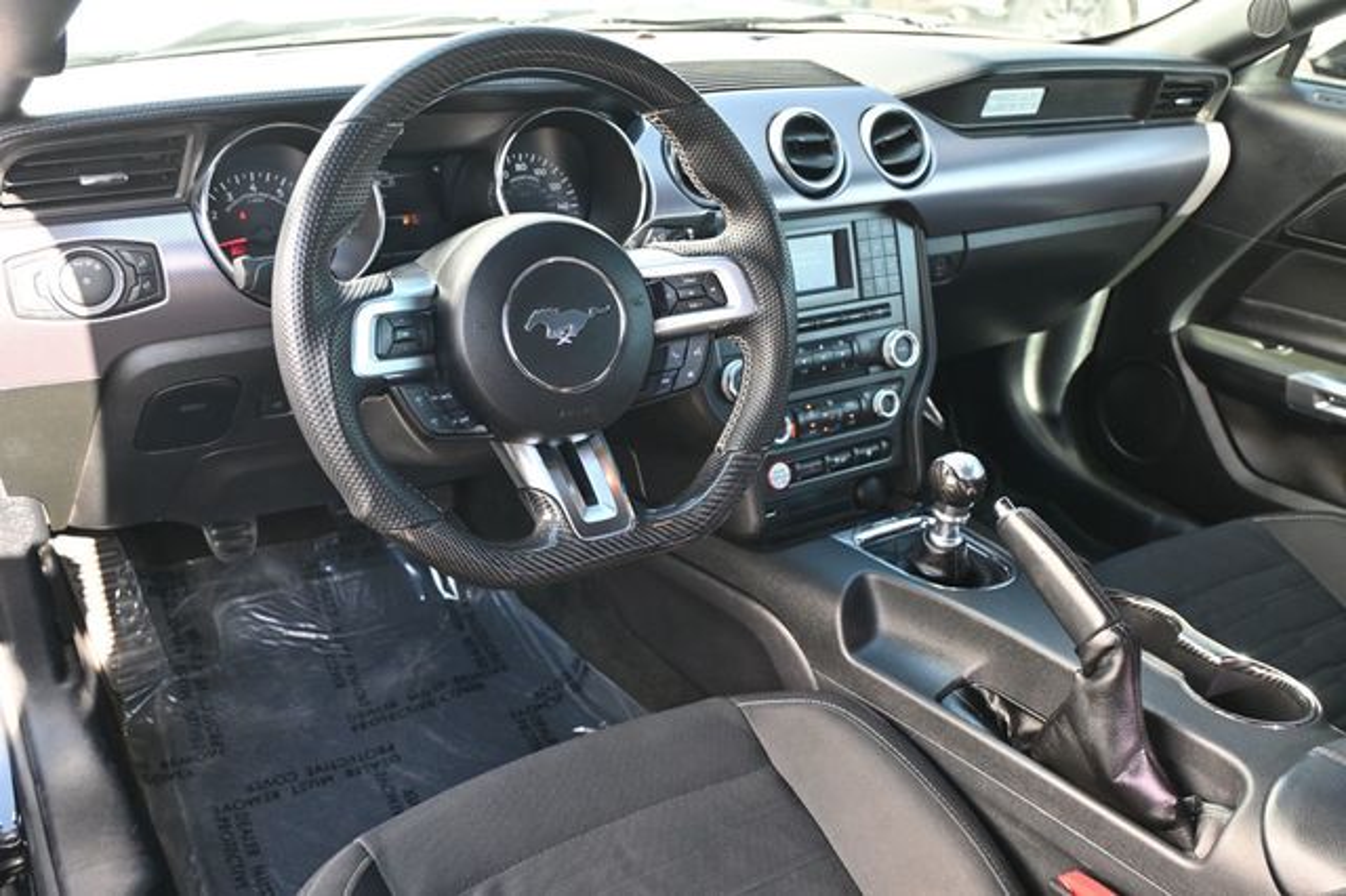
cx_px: 673
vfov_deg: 41.7
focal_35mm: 32
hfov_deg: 59.5
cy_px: 448
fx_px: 1177
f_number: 4
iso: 800
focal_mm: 21
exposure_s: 1/125
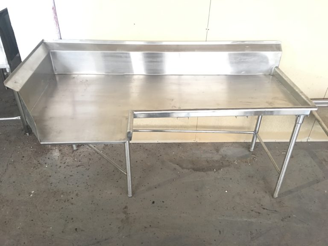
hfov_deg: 61.7
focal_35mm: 29
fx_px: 275
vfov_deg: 48.2
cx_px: 164
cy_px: 123
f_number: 2.2
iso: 50
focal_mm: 4.15
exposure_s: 1/4
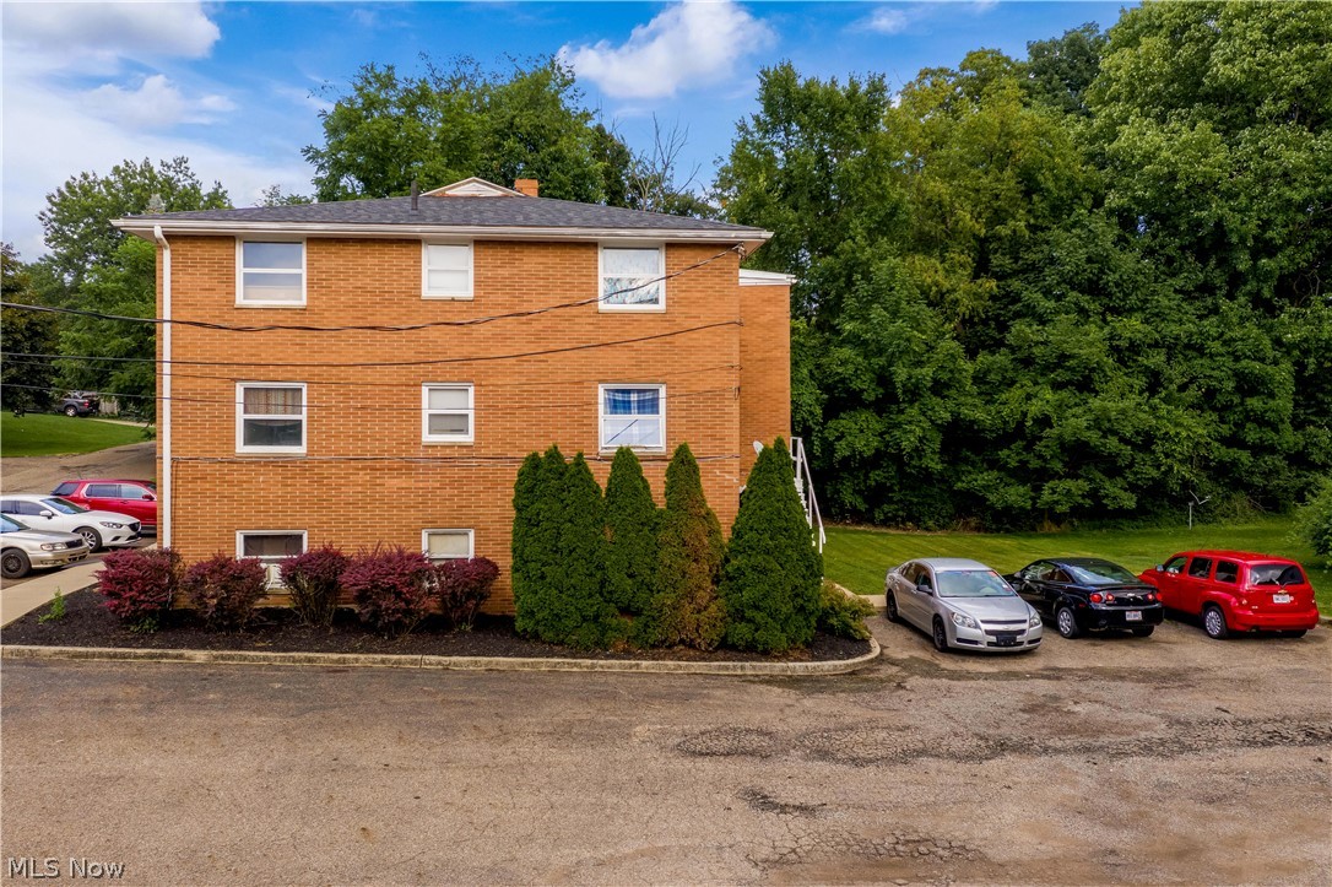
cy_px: 444
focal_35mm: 28
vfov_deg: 46.4
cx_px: 666
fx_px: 1035
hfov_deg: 65.5
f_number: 4.5
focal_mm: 10.26
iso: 100
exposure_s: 1/60
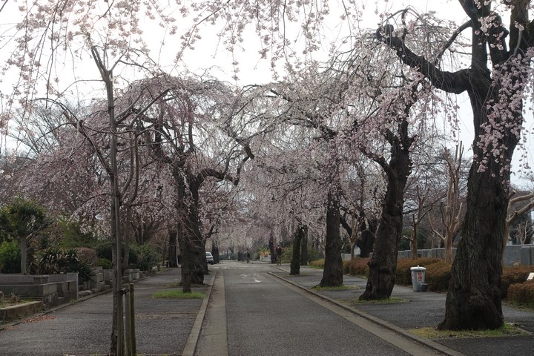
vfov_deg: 20.9
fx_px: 964
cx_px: 267
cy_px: 178
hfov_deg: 31.0
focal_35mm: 65
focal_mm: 23.73
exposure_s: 1/100
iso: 125
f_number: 5.6
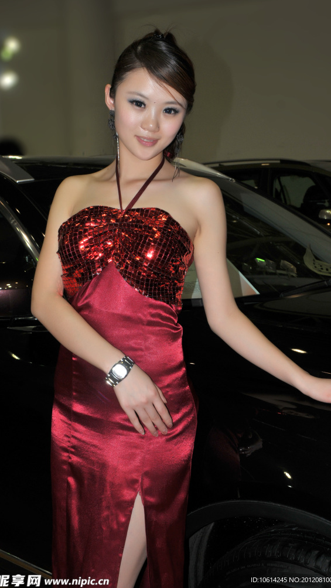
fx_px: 749
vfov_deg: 42.9
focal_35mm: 48
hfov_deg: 24.9
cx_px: 185
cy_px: 292
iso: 200
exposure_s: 1/60
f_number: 8
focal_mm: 30
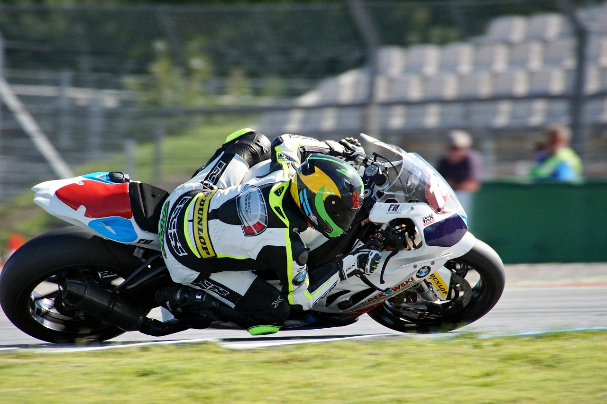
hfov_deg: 2.8
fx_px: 12643
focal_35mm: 750
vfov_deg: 1.8
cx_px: 304
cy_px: 202
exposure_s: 1/640
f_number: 8
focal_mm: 500
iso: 500
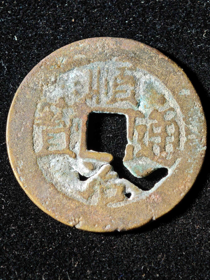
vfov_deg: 16.6
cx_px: 105
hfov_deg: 12.5
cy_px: 140
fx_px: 963
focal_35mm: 119
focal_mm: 9
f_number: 2
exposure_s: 1/100
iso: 200
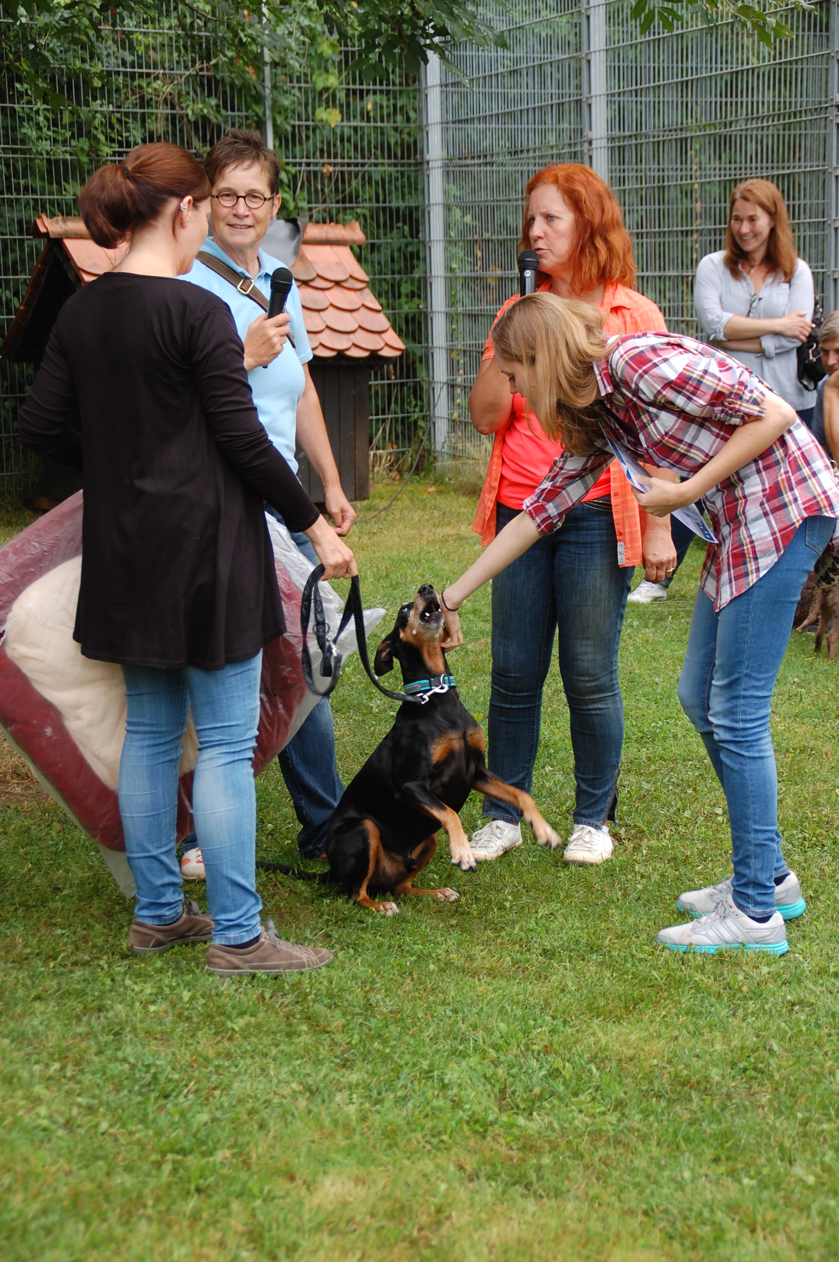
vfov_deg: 26.0
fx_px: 2732
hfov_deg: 17.5
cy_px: 631
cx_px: 420
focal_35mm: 78
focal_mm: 52
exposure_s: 1/125
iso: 200
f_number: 5.6
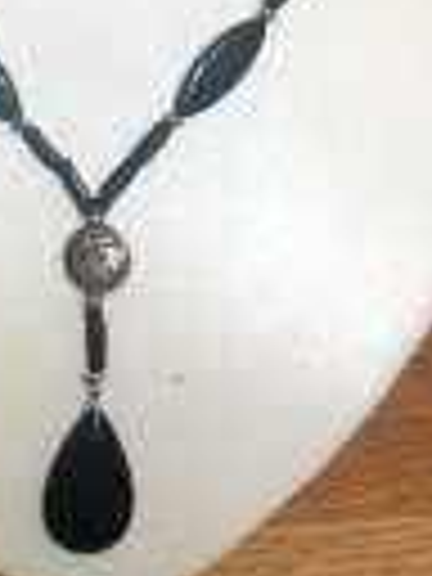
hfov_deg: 15.1
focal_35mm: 97
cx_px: 86
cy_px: 104
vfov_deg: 20.0
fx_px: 1614
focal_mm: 6
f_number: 2.7
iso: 160
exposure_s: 1/60
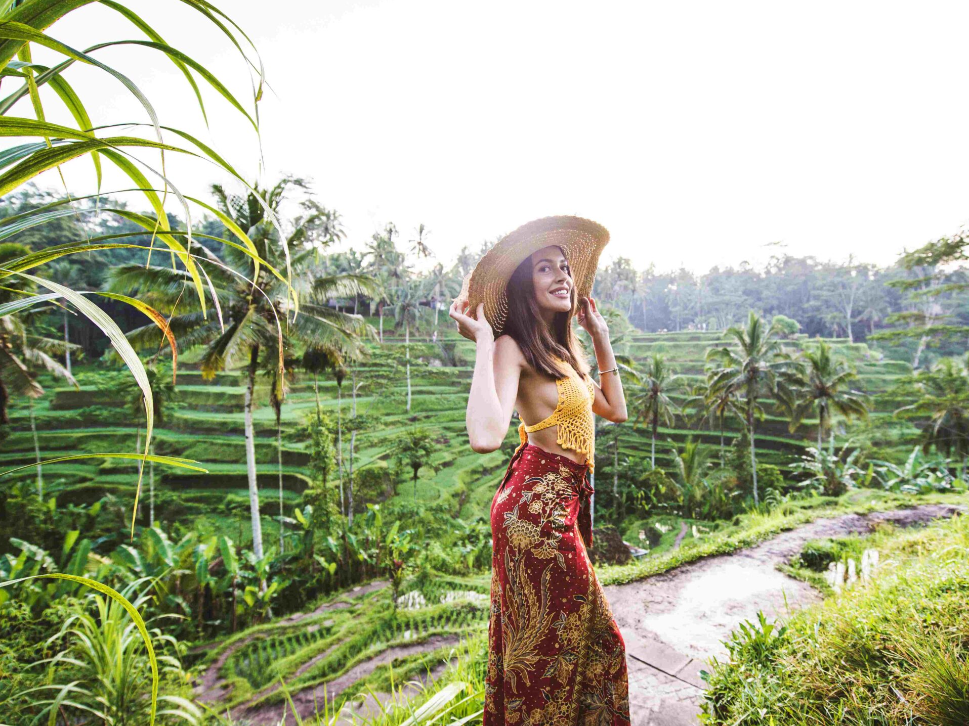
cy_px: 374
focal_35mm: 18
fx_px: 504
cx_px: 546
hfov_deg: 87.3
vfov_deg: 71.6
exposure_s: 1/125
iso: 250
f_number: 3.5
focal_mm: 14
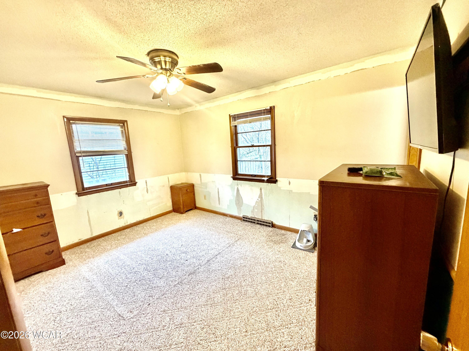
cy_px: 176
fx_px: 190
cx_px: 234
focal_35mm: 14
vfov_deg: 85.7
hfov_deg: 102.1
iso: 500
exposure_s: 1/60
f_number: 2.2
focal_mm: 2.22
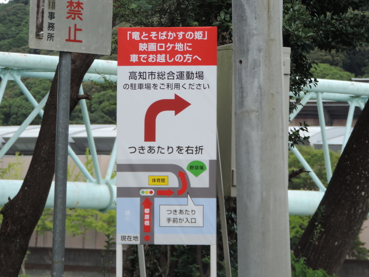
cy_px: 138
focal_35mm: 200
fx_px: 2132
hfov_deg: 9.9
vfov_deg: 7.4
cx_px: 184
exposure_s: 1/125
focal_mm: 35.6
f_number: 4.6
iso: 140
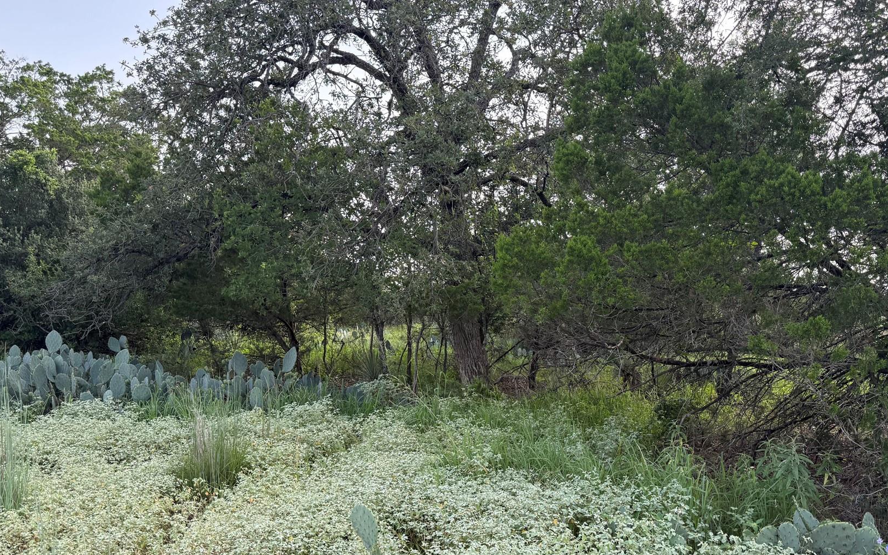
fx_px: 775
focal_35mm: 32
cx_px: 494
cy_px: 314
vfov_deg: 39.4
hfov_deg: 59.5
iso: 100
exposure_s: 1/772
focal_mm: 6.76
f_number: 1.78
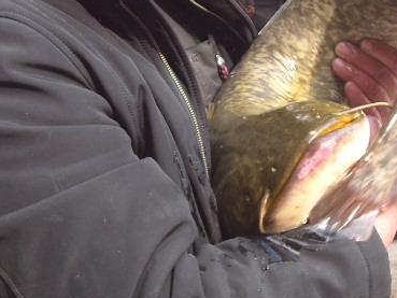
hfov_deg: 20.2
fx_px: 1113
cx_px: 240
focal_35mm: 97
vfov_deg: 15.2
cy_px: 173
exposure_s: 1/168
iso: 64
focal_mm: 5.7
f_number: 2.8
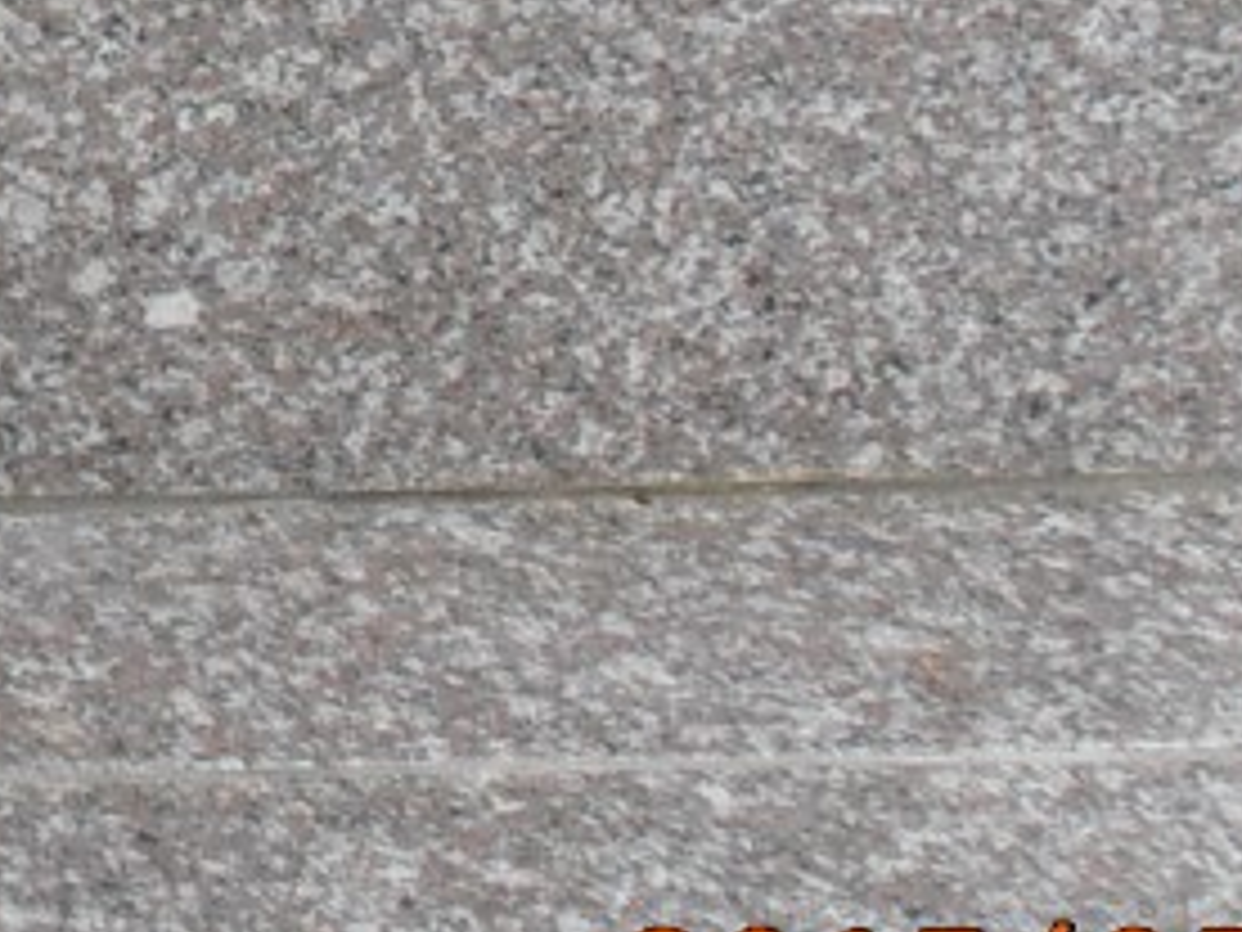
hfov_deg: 13.4
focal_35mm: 125
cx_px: -1292
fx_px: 4485
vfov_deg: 10.8
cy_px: -918
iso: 80
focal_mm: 4.2
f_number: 3
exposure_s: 1/100
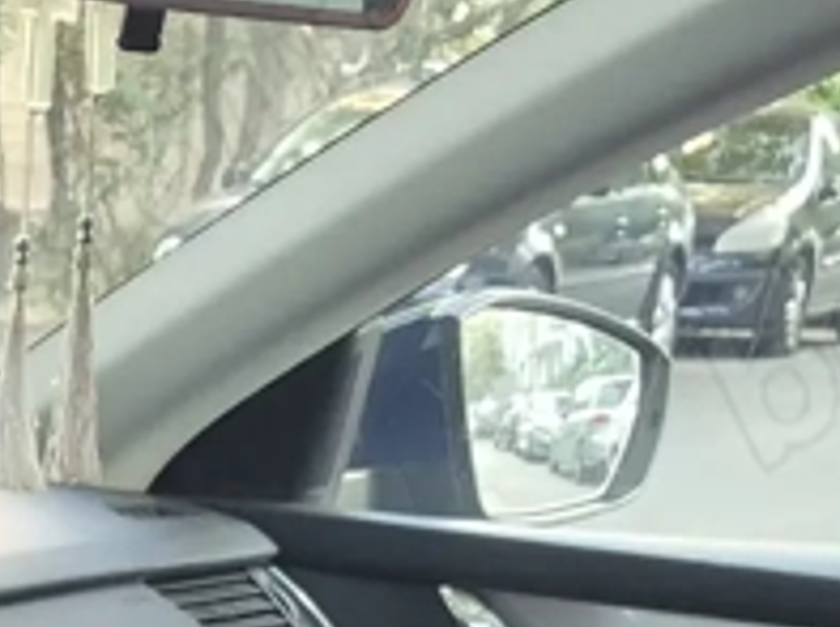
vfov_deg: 11.3
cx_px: -136
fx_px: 2834
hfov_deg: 16.3
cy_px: 1292
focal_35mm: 117
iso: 1000
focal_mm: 5.4
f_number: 1.8
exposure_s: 1/100
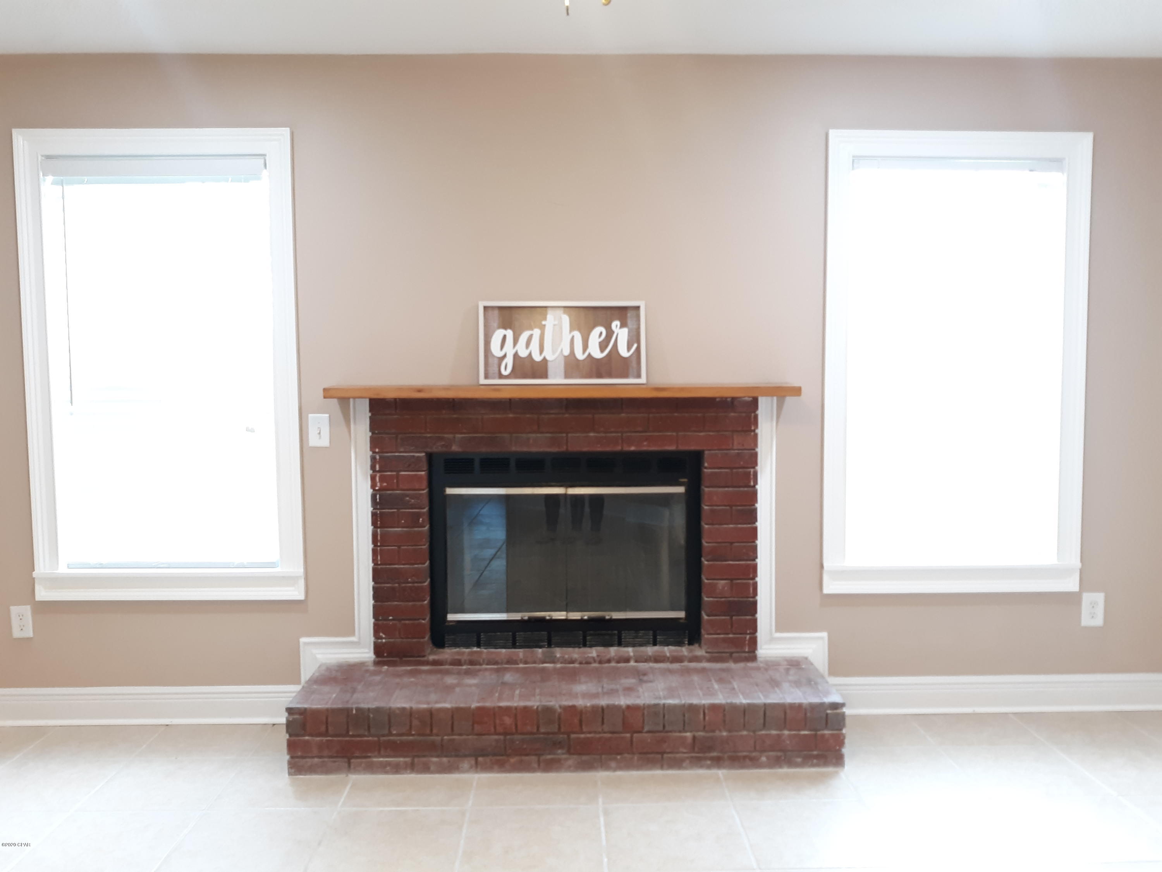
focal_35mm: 28
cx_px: 581
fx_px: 940
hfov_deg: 63.4
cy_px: 436
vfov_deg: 49.7
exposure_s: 1/40
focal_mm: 3.7
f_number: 1.7
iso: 100
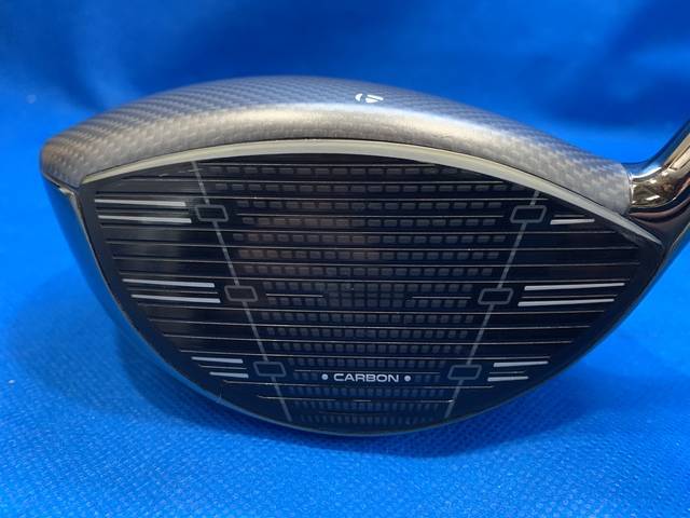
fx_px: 518
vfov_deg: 53.1
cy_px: 259
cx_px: 345
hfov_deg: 67.3
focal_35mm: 26
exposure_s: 1/60
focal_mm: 4.25
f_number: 1.8
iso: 320
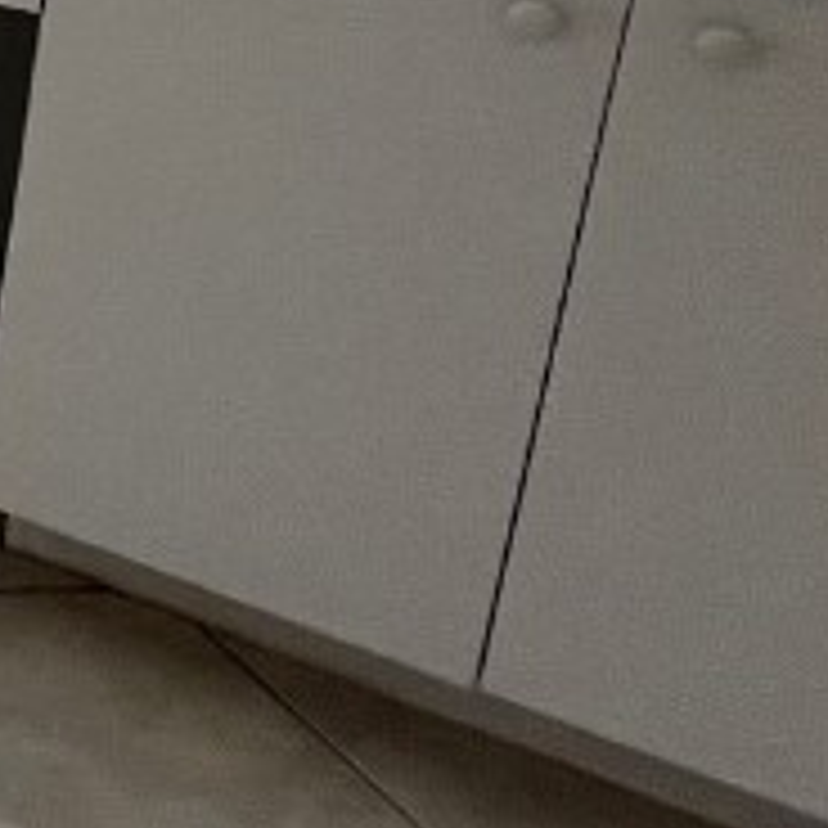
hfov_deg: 13.9
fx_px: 1732
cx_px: -1310
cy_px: -324
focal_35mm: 64
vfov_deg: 23.0
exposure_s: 1/120
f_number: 1.8
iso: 80
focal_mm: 1.57
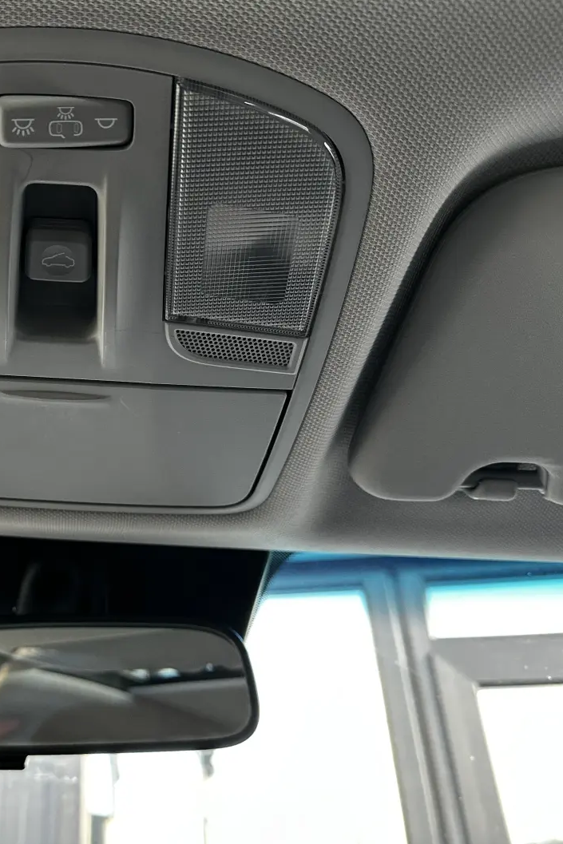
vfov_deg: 55.8
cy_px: 415
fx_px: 797
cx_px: 56
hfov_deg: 36.5
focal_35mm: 34
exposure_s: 1/60
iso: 250
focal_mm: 6.86
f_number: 1.78
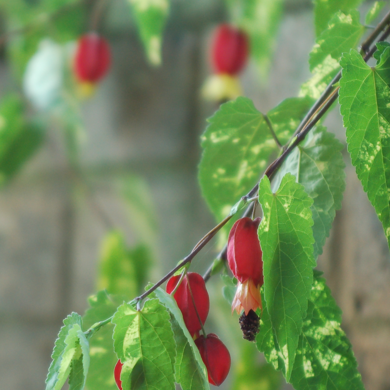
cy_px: 173
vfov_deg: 9.2
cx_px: 79
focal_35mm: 191
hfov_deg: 9.1
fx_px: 2435
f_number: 4.5
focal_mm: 70
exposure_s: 1/320
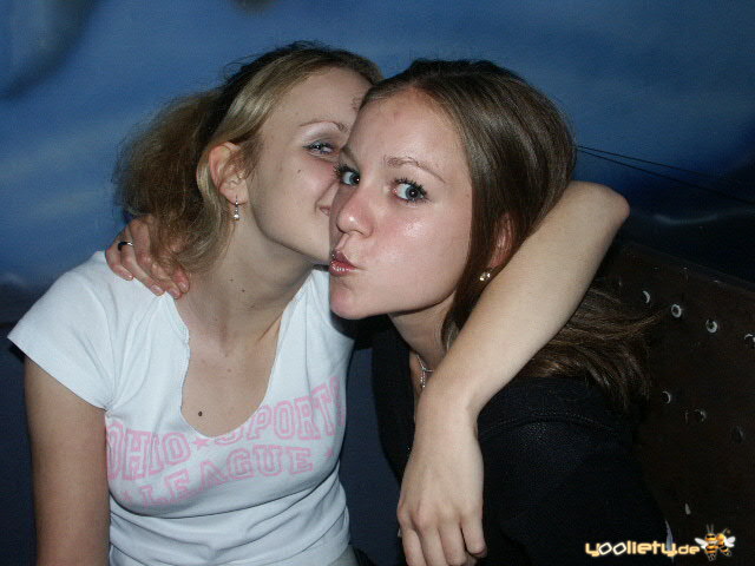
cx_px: 378
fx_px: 742
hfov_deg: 54.0
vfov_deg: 41.8
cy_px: 283
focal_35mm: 34
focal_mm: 8.91
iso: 200
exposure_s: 1/45
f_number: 4
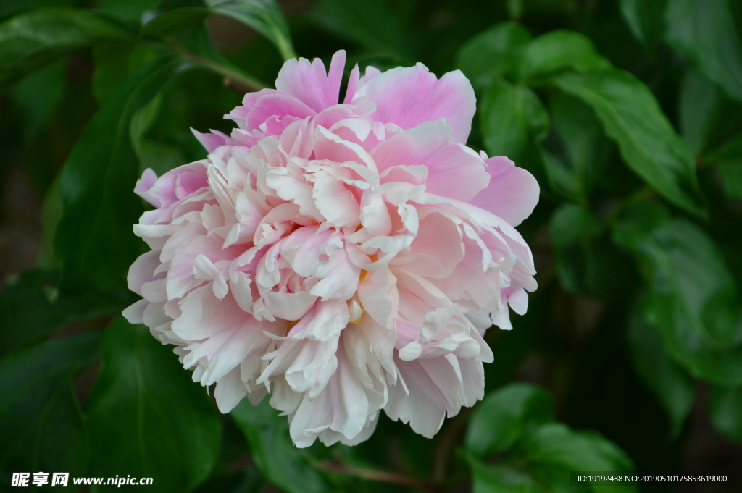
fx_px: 9267
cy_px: 246
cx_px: 371
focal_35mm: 450
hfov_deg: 4.6
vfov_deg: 3.1
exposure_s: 1/125
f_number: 9
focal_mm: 300
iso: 200
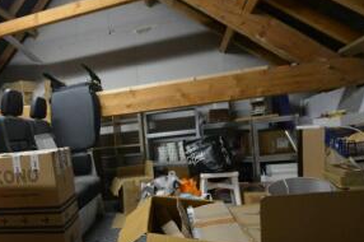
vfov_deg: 50.1
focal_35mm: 25
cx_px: 103
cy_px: 165
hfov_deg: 68.2
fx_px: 252
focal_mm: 10
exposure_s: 1/60
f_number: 4
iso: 800
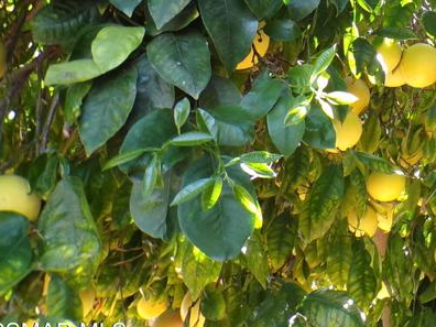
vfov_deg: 22.1
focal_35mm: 62
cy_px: -53
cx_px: 549
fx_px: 781
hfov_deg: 26.9
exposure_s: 1/60
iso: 100
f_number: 3
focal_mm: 4.3
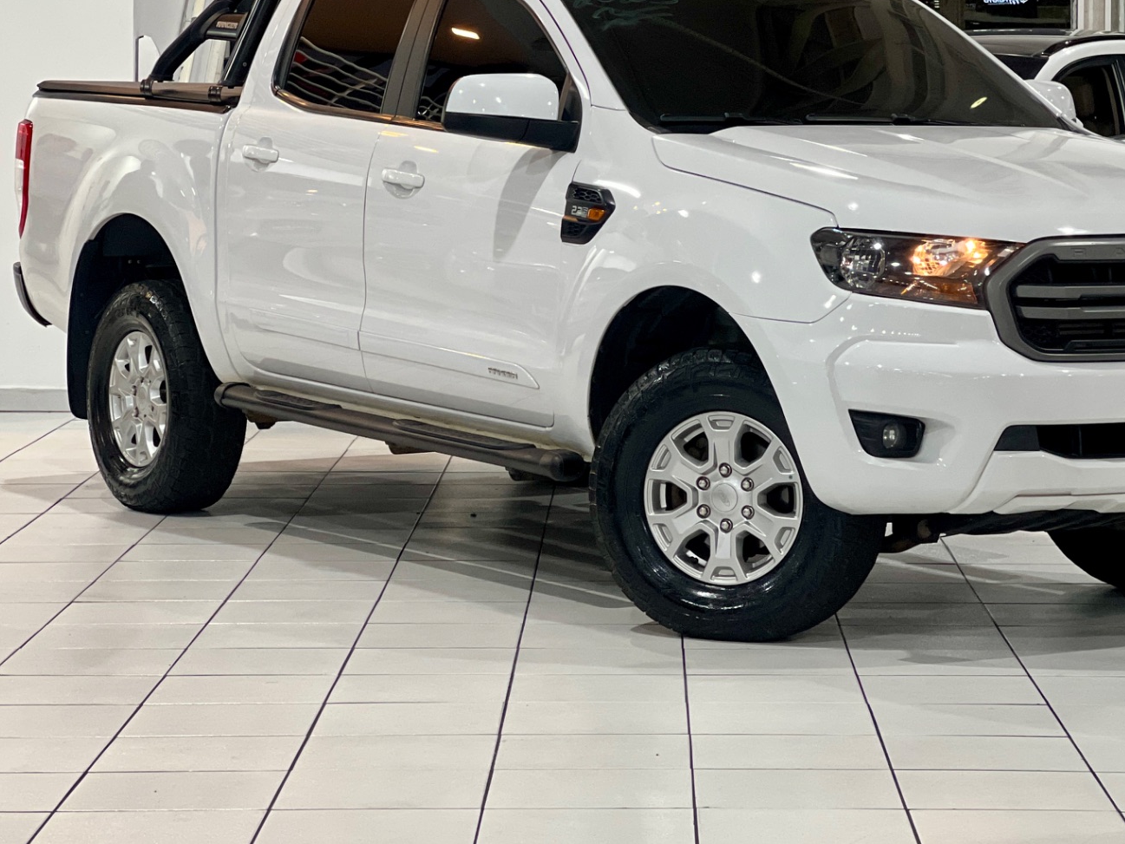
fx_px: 3705
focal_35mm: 114
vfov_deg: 13.0
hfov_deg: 17.2
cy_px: 227
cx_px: 679
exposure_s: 1/40
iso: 250
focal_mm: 9
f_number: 2.8
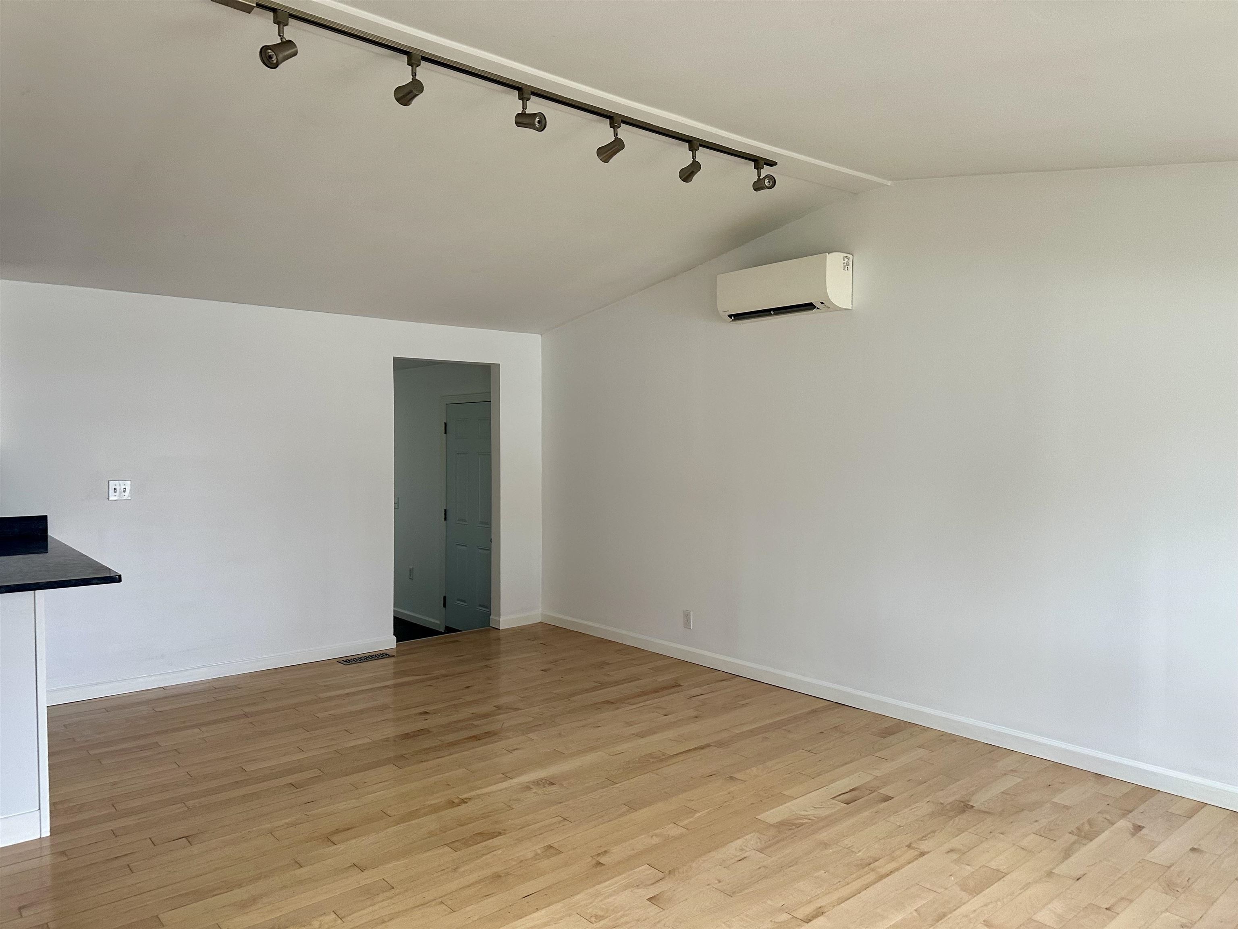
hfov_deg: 71.6
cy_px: 464
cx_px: 619
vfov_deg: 56.8
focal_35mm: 24
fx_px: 858
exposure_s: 1/60
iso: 200
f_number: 1.78
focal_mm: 6.86
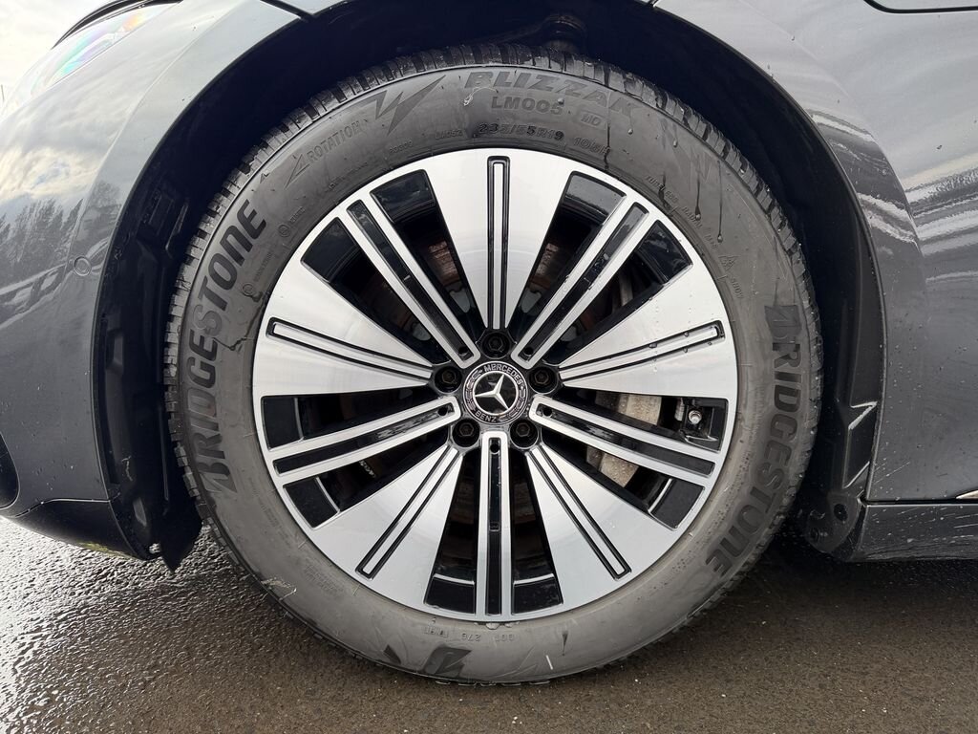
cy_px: 367
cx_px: 489
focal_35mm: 24
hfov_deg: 71.6
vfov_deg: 56.8
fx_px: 678
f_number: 1.78
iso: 80
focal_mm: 6.76
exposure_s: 1/147
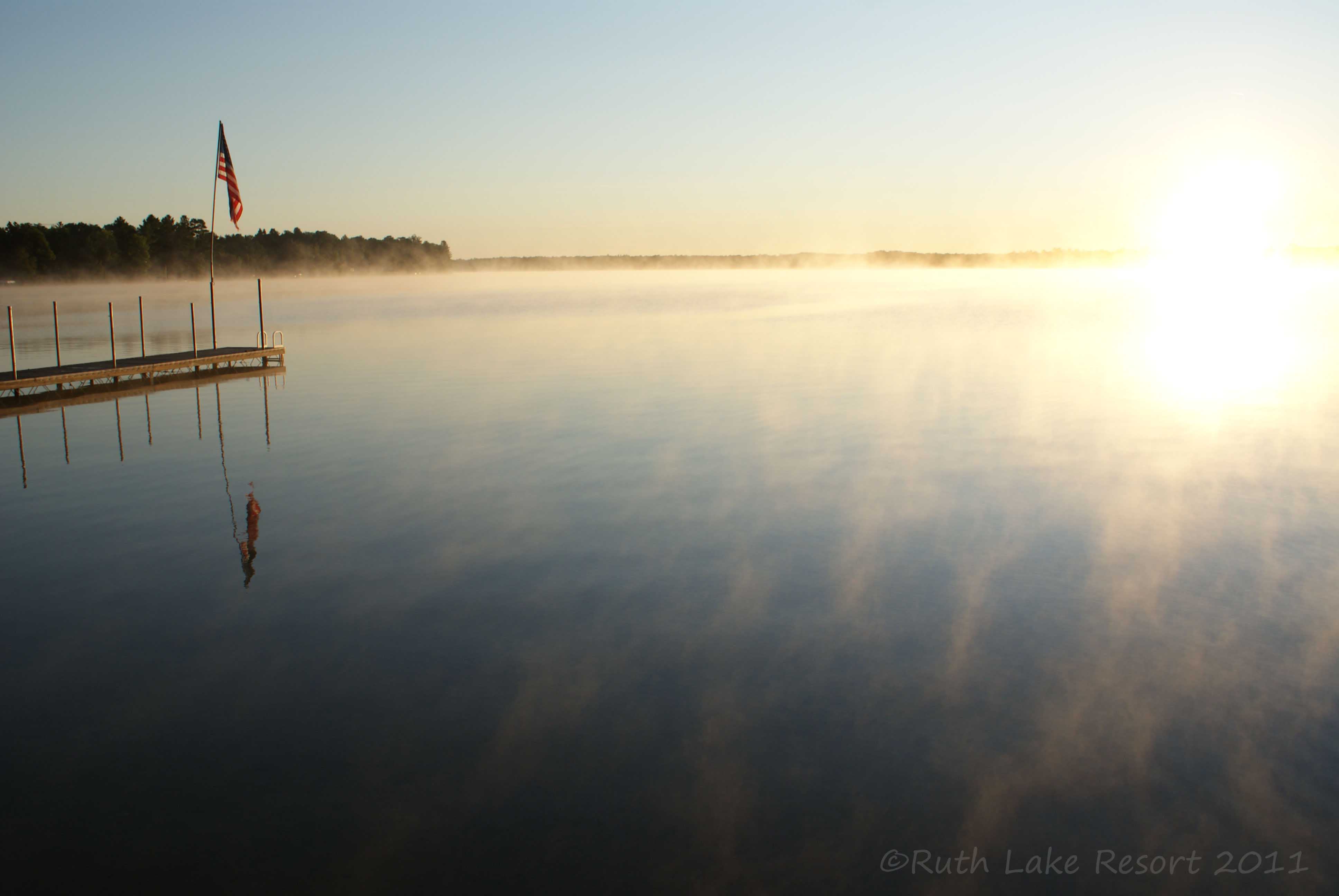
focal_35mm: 30
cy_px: 448
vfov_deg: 43.7
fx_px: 1117
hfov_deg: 61.9
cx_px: 670
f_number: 6.3
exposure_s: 1/250
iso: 100
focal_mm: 20
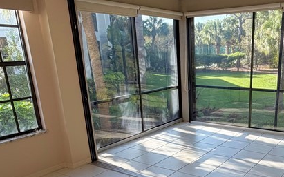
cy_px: 143
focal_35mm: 37
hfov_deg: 51.5
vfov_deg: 33.4
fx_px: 286
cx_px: 196
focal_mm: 2.22
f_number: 2.2
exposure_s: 1/121
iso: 80
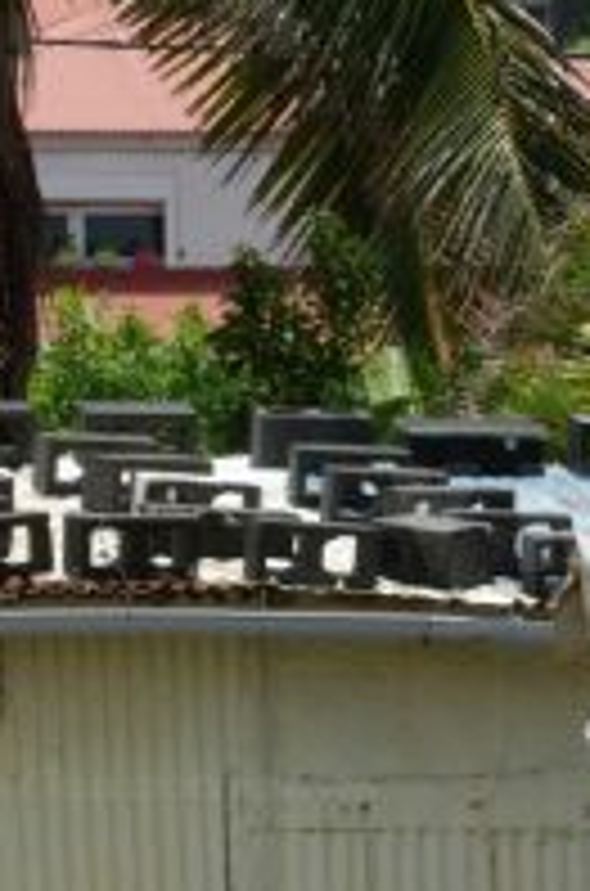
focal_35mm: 614
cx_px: -124
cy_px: 108
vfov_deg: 3.4
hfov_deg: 2.2
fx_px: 15161
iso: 200
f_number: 11
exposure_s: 1/800
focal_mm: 135
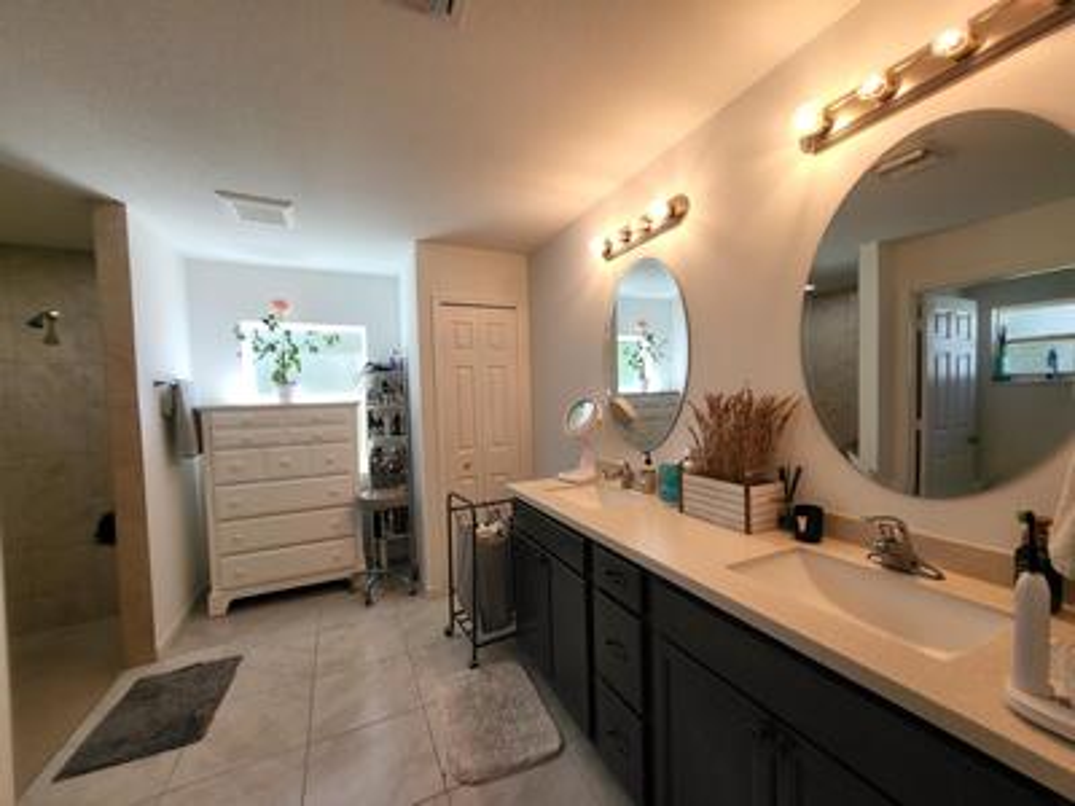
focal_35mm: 13
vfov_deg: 89.9
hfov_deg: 106.2
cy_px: 403
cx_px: 538
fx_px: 404
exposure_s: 1/60
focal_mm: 1.74
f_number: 2.2
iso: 50
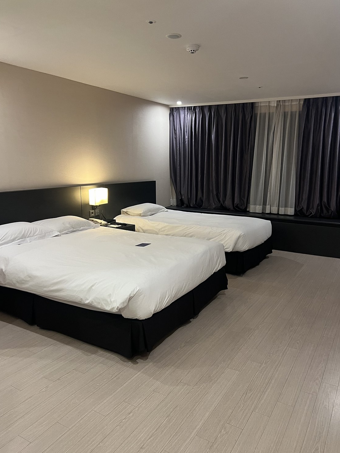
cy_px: 235
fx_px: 354
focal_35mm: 27
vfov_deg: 65.3
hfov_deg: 51.3
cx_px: 174
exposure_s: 1/60
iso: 250
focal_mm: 5.7
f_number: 1.5
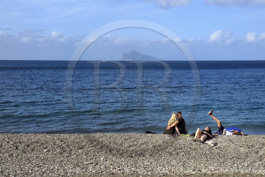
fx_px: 456
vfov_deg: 21.9
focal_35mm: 62
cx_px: 132
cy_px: 88
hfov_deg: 32.4
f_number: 13
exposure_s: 1/320
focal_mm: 62
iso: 200
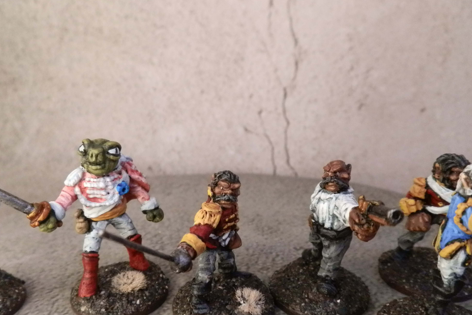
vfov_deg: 40.9
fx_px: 420
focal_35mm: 32
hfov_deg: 58.6
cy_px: 192
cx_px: 215
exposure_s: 1/125
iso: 400
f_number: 3.1
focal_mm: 5
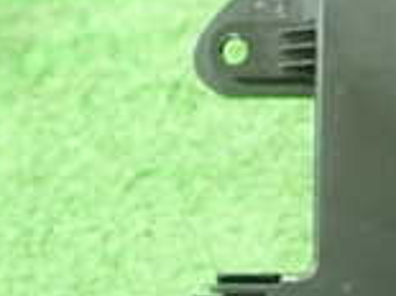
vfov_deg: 12.4
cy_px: 362
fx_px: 1326
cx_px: 616
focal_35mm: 116
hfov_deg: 15.5
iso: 800
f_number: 2.3
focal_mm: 5.5
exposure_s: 1/100
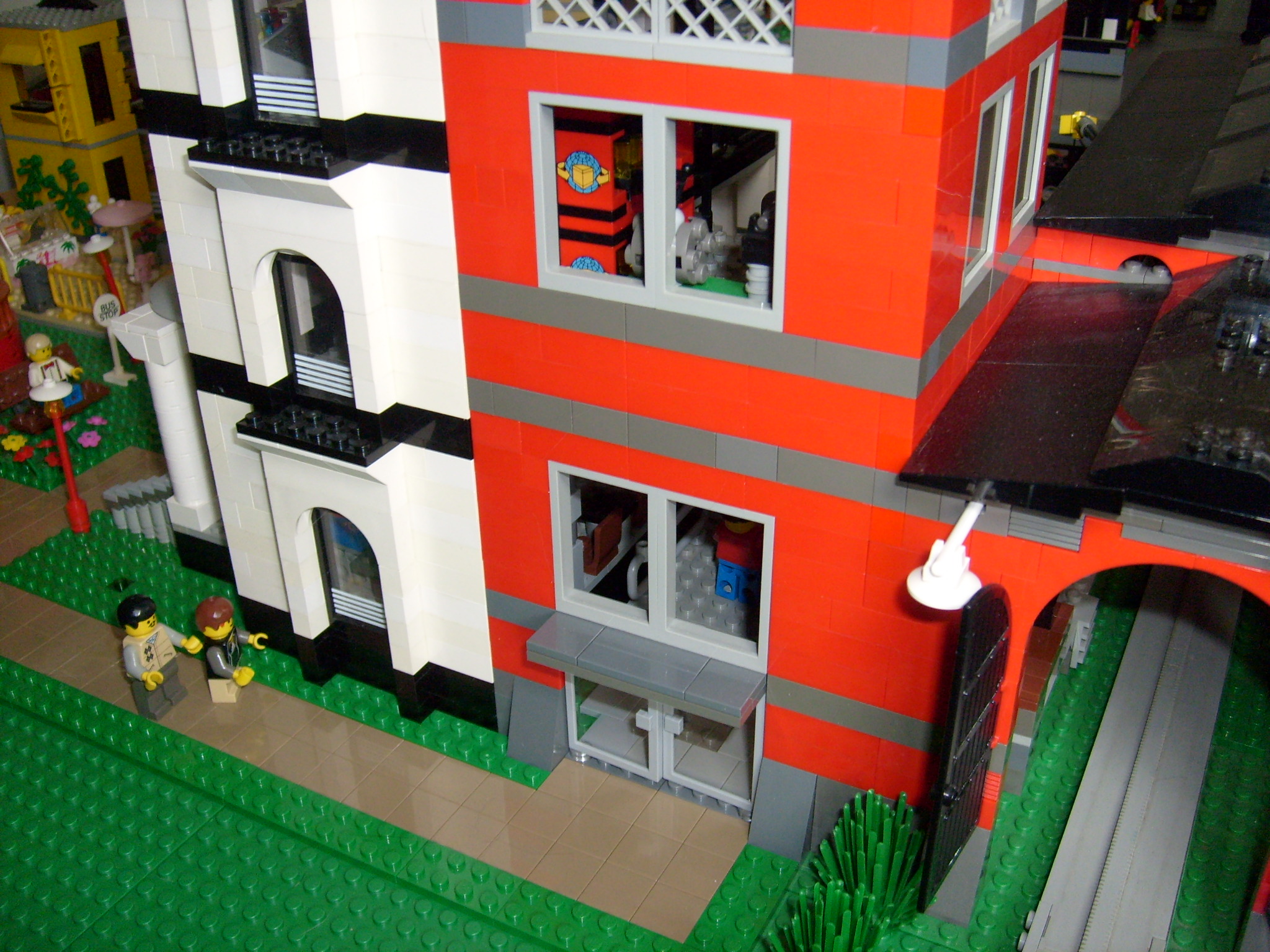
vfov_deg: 40.7
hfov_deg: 52.6
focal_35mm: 35
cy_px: 476
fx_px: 1284
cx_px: 635
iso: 100
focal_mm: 5.8
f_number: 2.8
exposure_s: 1/45
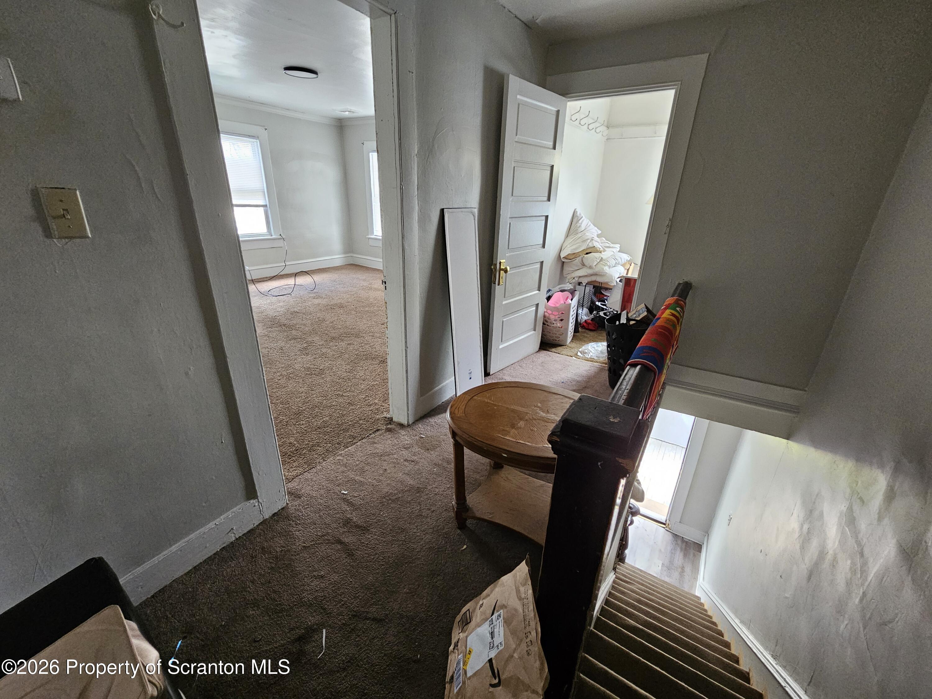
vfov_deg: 89.9
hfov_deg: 106.2
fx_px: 350
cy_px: 350
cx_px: 466
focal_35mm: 13
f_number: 2.2
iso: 320
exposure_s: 1/40
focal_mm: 2.2
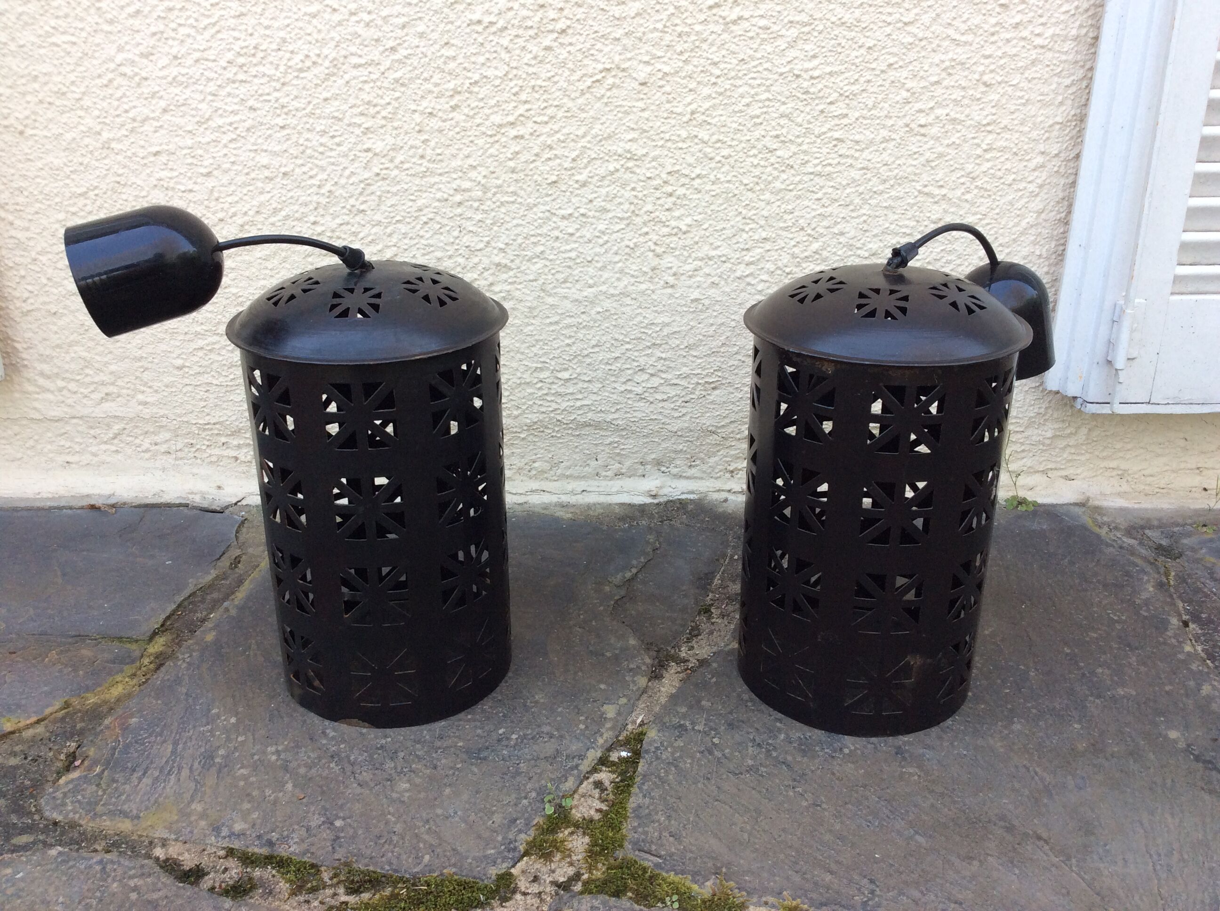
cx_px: 610
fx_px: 1126
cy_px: 456
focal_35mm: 32
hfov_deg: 56.9
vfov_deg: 44.1
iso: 40
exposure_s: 1/100
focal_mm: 3.3
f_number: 2.4
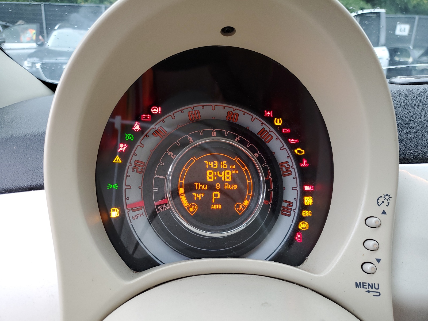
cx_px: 214
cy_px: 160
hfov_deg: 67.3
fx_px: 321
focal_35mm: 26
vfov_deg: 53.1
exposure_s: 1/50
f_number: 1.5
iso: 70
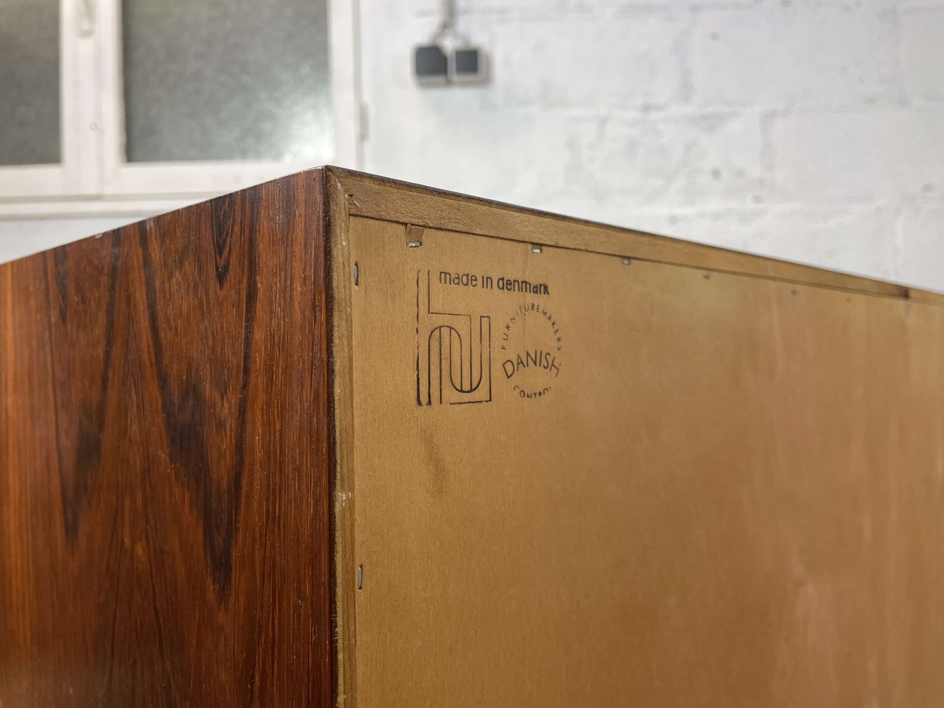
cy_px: 354
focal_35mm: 26
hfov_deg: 67.3
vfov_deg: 53.1
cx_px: 472
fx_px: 709
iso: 64
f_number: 1.6
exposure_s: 1/100
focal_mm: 4.2
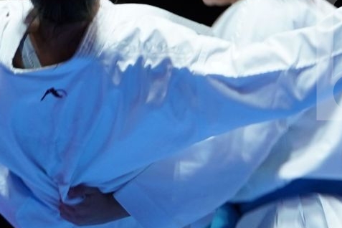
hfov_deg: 3.1
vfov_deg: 2.1
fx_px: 6279
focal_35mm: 661
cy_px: 55
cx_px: 141
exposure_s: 1/200
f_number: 2.8
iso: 800
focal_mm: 117
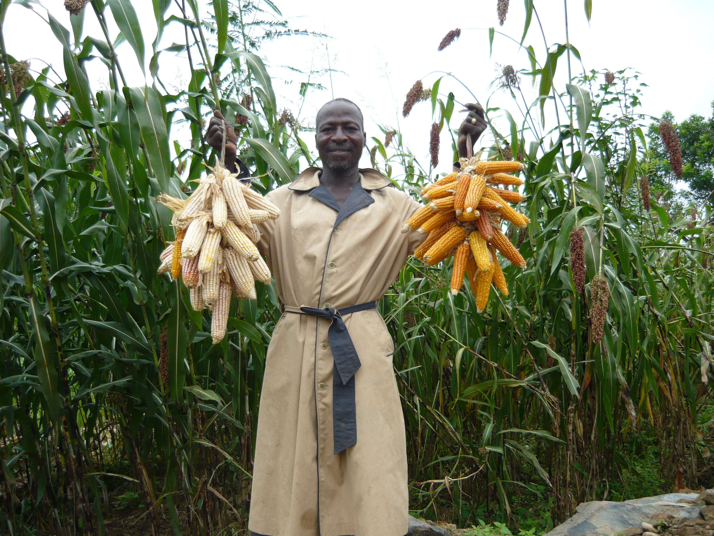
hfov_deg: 55.4
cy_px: 268
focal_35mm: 33
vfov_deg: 42.9
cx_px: 357
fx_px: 681
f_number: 2.8
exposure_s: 1/500
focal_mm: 5.5
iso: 100
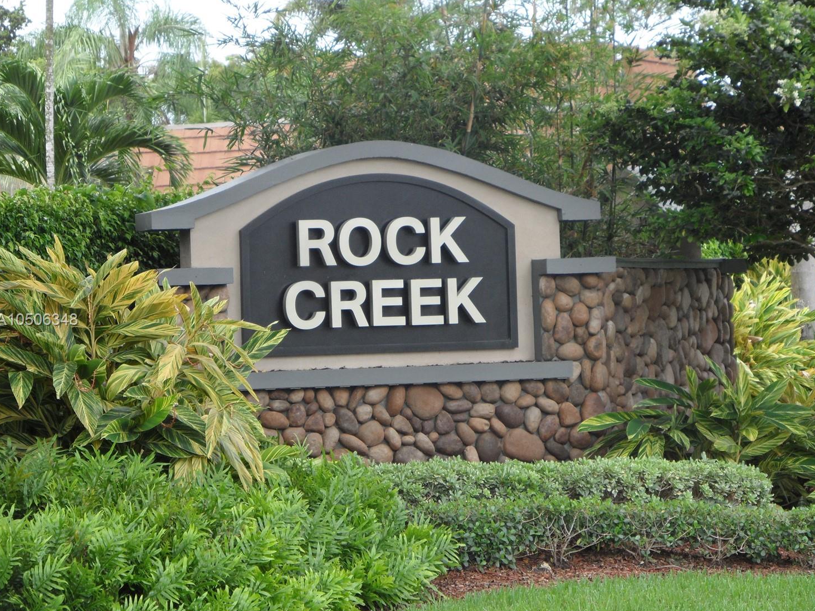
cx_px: 439
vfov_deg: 9.1
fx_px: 3862
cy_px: 321
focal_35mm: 164
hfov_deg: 12.0
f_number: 4.4
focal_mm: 24.6
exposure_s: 1/125
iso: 100
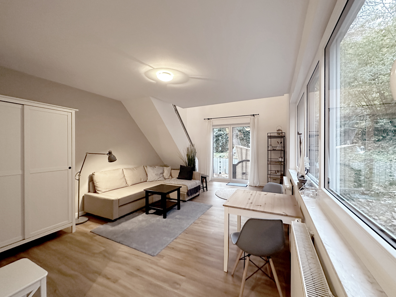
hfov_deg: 102.1
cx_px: 198
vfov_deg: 85.7
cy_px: 148
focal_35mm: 14
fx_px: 160
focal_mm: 2.22
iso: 800
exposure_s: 1/50
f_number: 2.2
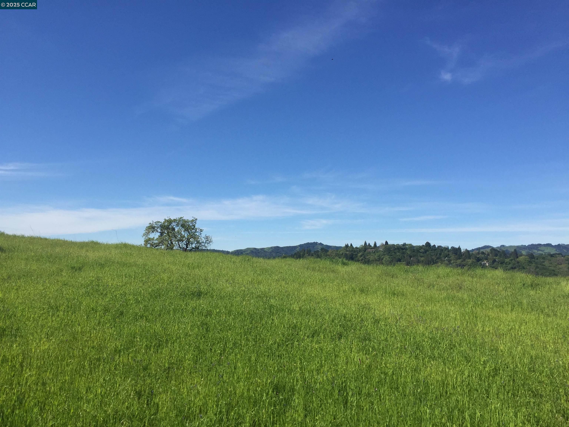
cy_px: 214
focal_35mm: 29
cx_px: 284
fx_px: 477
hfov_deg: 61.7
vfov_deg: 48.2
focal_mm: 4.15
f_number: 2.2
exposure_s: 1/2825
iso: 32
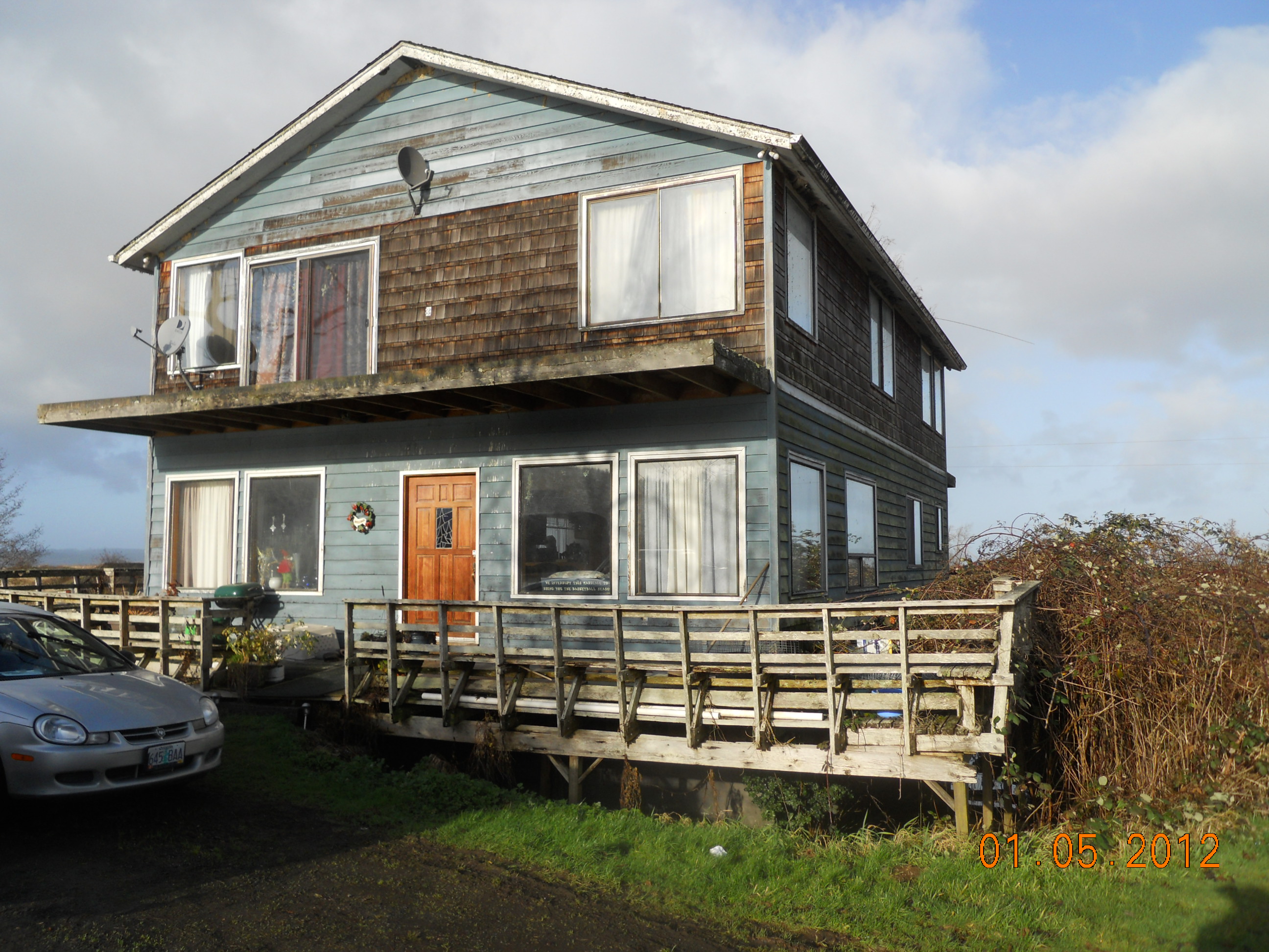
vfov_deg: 49.7
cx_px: 634
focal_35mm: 28
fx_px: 1026
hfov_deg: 63.4
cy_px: 476
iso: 80
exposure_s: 1/1000
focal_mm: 5
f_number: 2.7
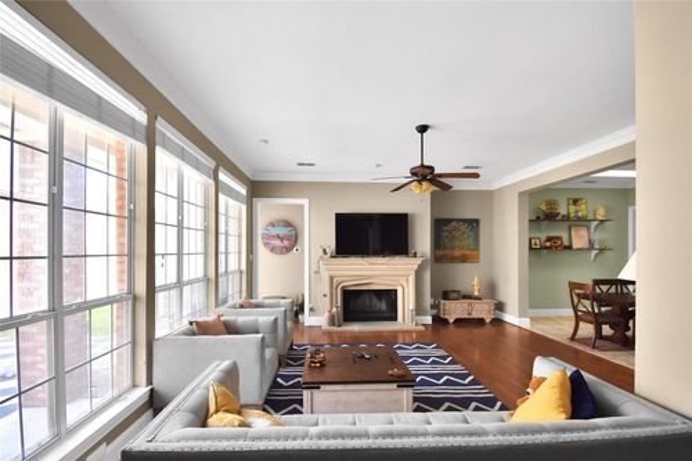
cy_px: 230
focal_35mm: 15
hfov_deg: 100.4
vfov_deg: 77.3
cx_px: 346
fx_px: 288
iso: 800
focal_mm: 10
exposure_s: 1/125
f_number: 5.6
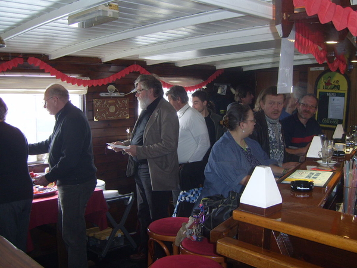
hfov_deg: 49.0
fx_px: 392
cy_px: 134
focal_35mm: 38
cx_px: 178
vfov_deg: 37.7
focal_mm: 7.8
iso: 100
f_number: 2.8
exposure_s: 1/30
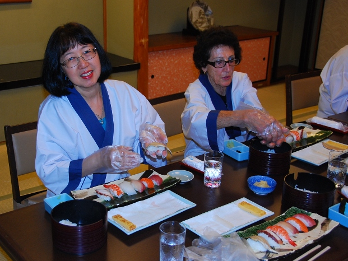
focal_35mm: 49
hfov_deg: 39.0
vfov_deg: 29.9
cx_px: 141
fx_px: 489
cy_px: 140
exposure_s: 1/60
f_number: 4
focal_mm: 27
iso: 400
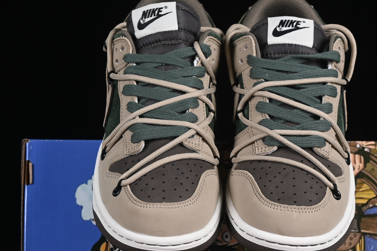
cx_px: 221
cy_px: 150
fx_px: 1121
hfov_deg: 19.1
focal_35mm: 107
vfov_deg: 12.8
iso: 160
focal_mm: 50
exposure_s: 1/80
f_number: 7.1
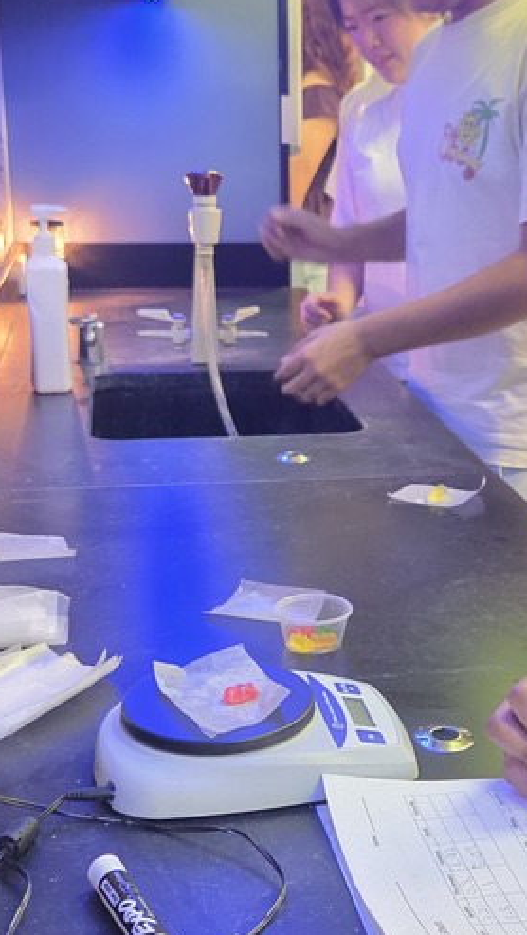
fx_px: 1289
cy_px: 474
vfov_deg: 39.8
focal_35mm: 52
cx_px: 368
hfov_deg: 23.0
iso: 640
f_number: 1.8
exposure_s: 1/60
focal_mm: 5.4
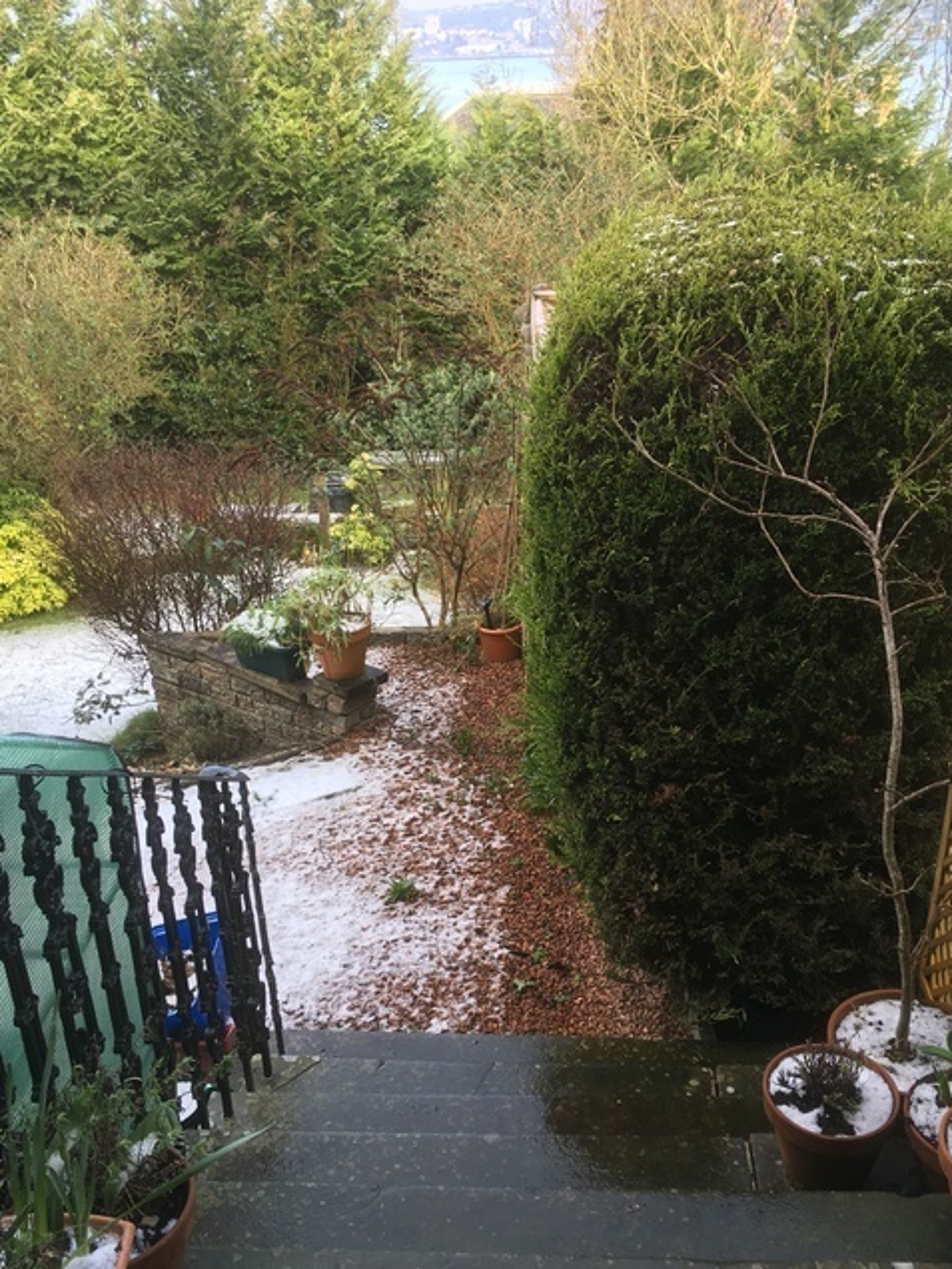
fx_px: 1283
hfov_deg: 40.7
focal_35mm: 35
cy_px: 690
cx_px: 505
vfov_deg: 52.6
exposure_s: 1/100
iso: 25
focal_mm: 4.15
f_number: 2.2
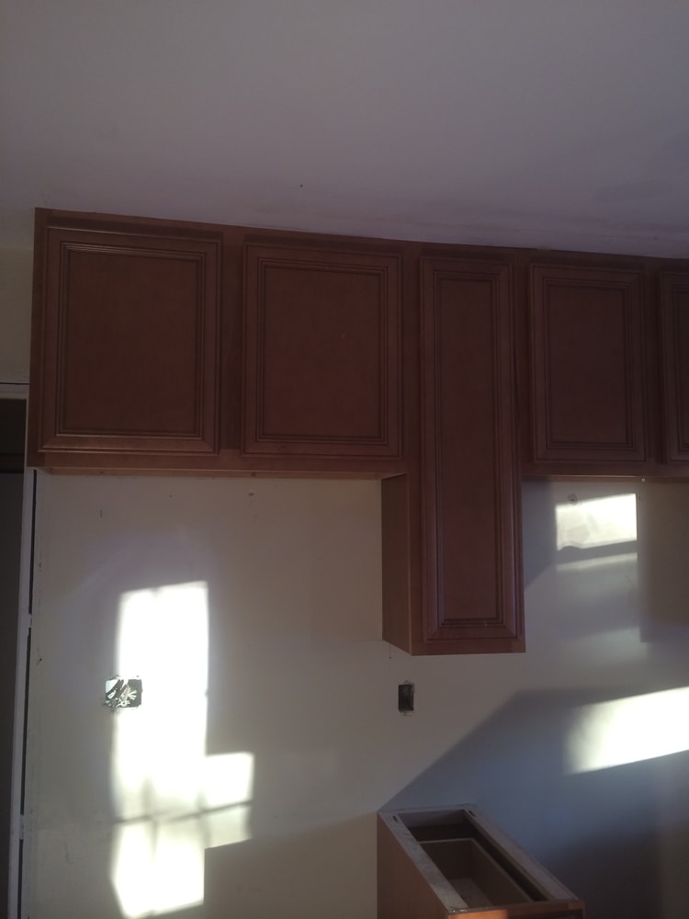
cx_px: 344
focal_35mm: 30
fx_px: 796
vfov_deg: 60.0
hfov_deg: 46.8
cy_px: 460
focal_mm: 4.12
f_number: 2.2
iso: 40
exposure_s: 1/40
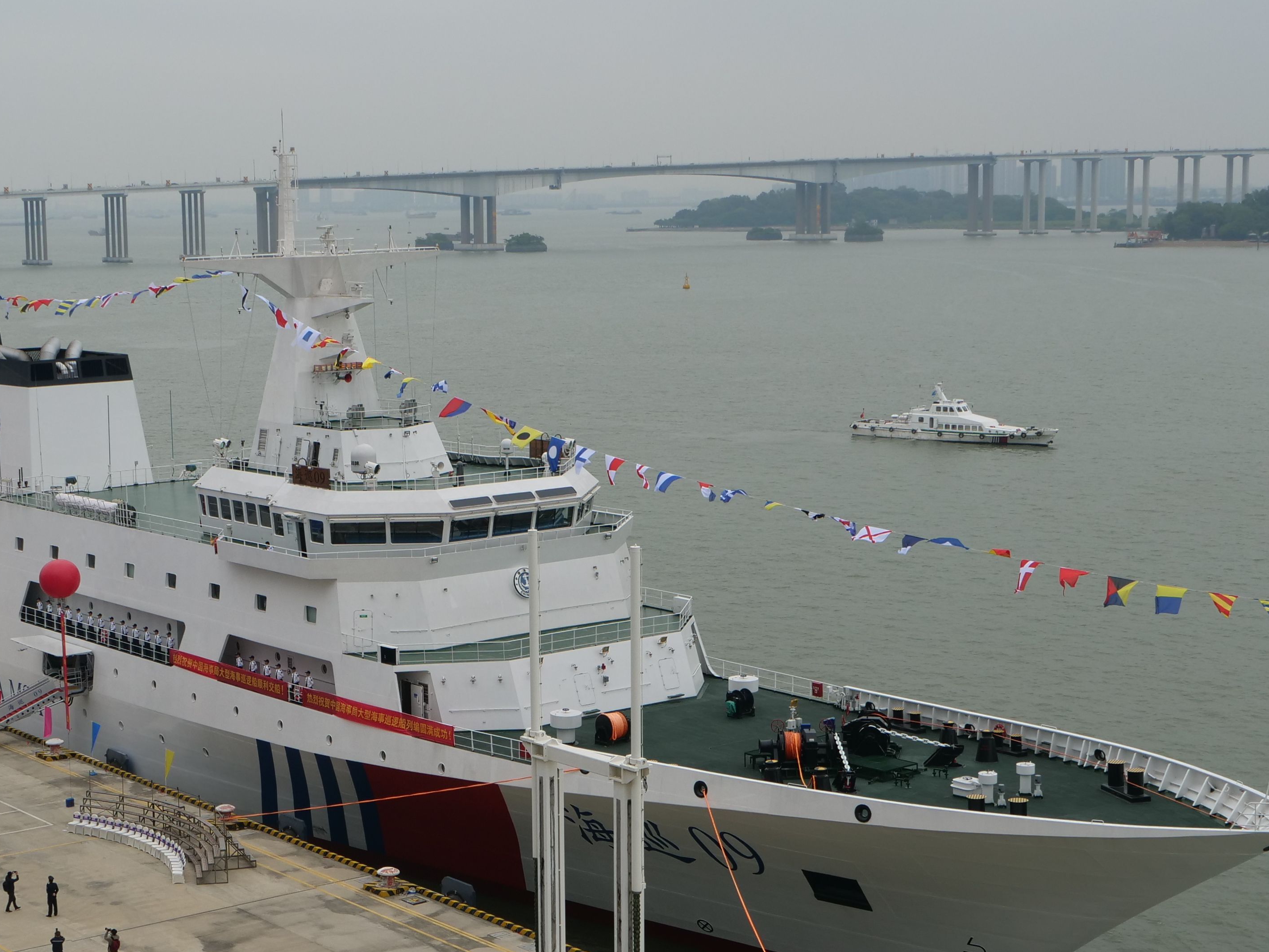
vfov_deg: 23.6
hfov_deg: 30.9
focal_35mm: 62
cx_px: 416
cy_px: 530
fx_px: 2273
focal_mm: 17
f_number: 5.6
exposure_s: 1/500
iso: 200
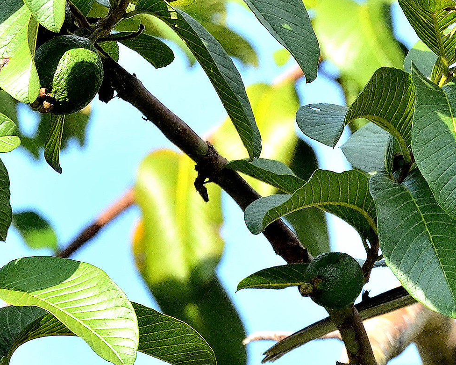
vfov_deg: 0.7
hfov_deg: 0.9
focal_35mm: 2073
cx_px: 492
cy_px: 312
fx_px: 27980
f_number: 14
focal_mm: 600
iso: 800
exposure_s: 1/400
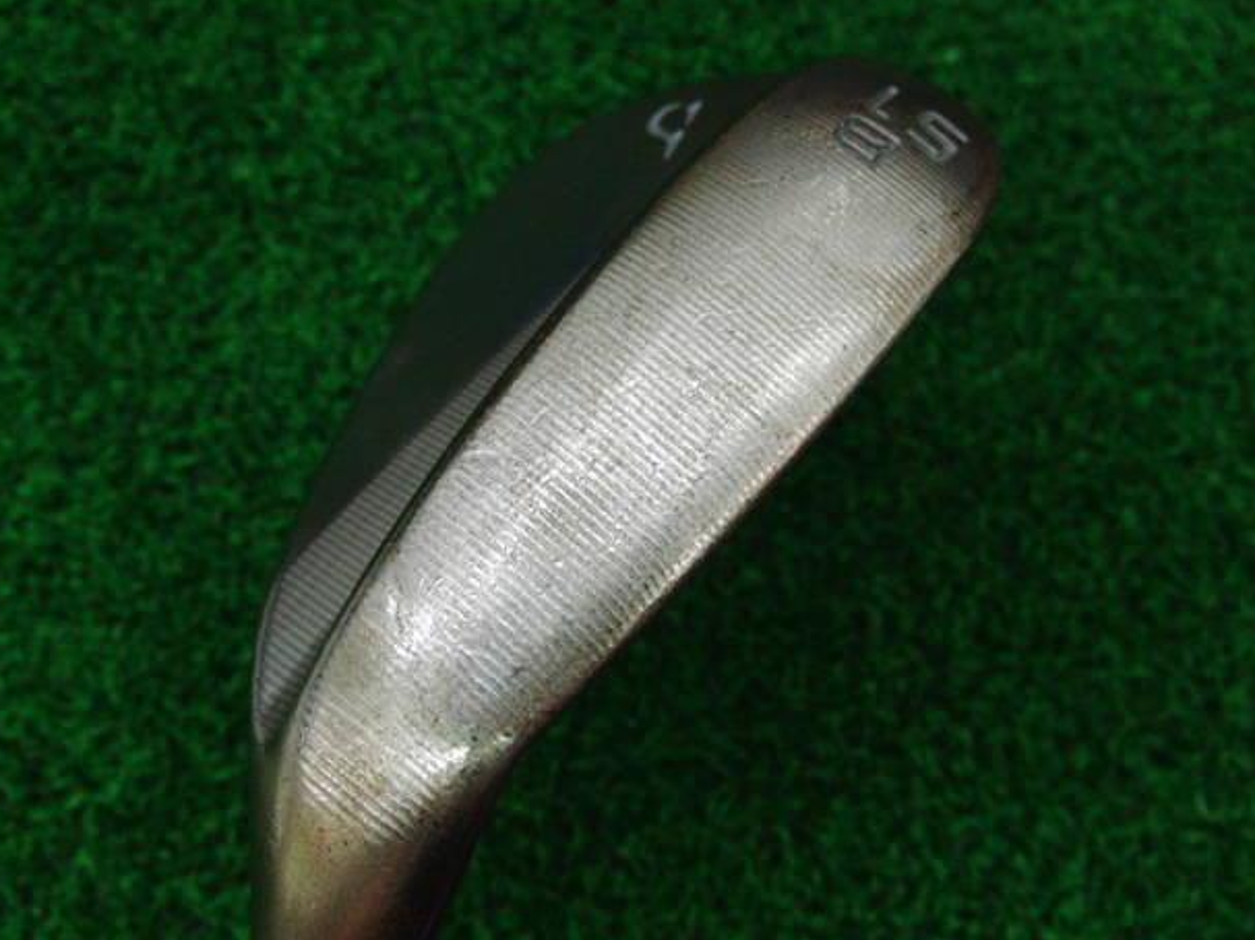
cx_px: 629
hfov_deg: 47.9
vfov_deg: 36.8
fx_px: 1414
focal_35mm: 39
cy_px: 479
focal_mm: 6.42
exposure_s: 1/80
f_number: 3.6
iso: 320
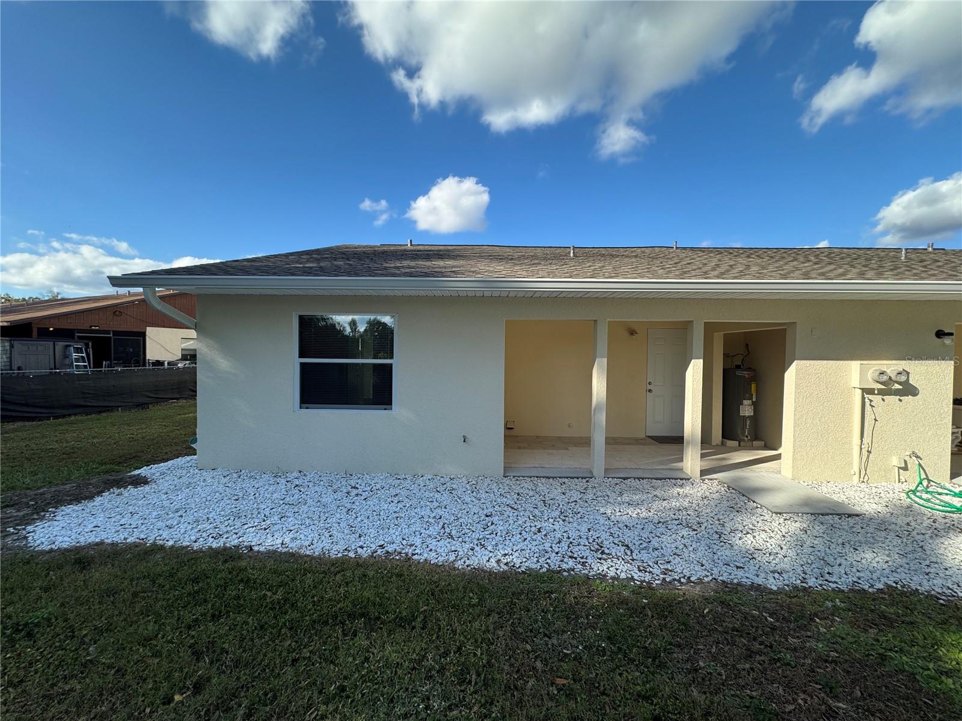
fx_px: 389
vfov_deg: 85.7
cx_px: 481
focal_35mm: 14
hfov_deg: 102.1
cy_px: 360
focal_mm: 2.22
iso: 50
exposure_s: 1/956
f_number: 2.2
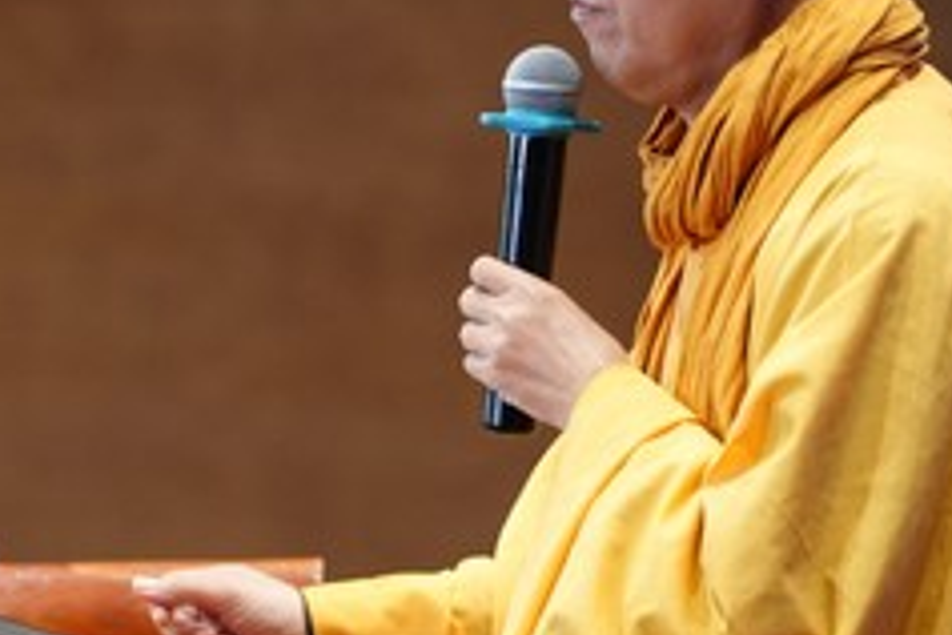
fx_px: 10894
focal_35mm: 412
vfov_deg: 3.3
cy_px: 436
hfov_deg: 5.0
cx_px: 133
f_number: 2.8
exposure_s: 1/200
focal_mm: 150
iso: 3200
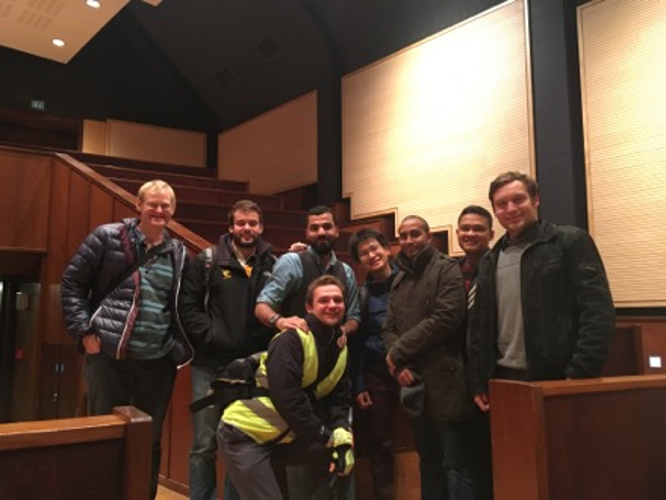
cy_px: 250
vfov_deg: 48.2
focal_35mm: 29
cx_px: 333
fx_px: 558
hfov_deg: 61.7
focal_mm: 4.15
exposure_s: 1/20
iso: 200
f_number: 2.2
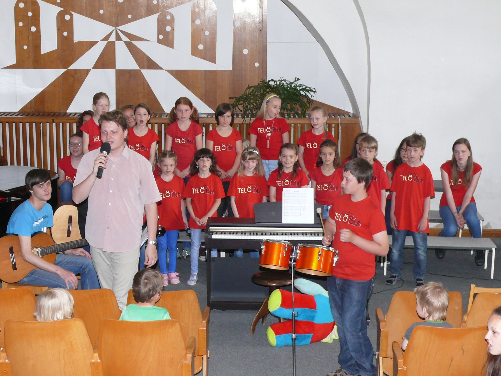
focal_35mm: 68
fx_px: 984
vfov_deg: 21.6
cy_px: 188
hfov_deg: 28.6
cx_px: 250
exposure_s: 1/125
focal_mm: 10.9
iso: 200
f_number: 3.2
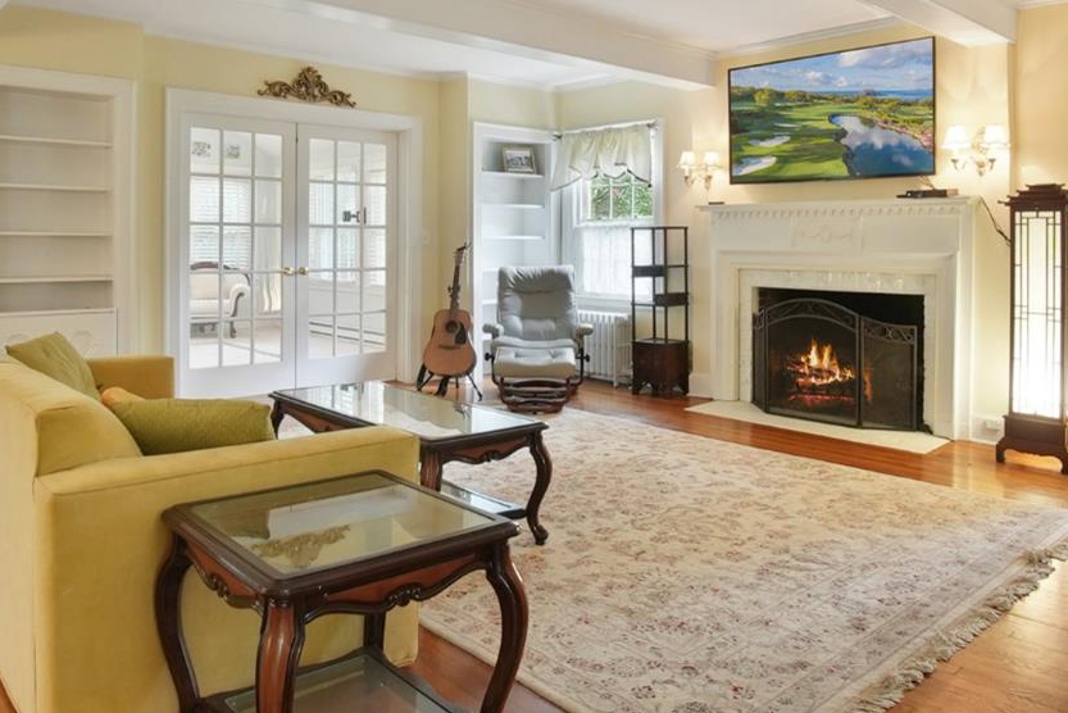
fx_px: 801
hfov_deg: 67.3
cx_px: 553
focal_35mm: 27
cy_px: 241
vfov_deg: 47.2
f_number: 9
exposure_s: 1/13
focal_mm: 10
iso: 1250
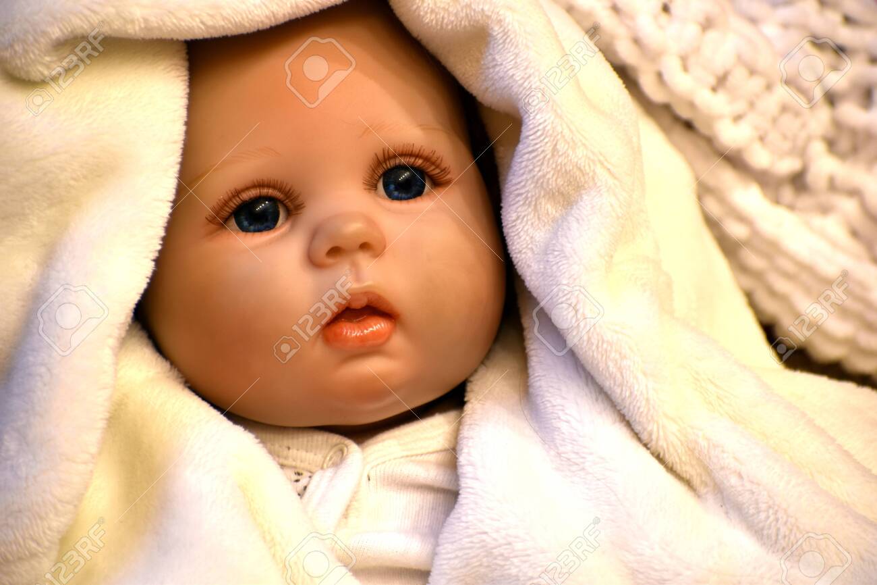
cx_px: 438
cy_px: 292
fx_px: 5845
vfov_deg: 5.7
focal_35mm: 240
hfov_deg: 8.6
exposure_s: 1/4
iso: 140
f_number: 5
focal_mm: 160
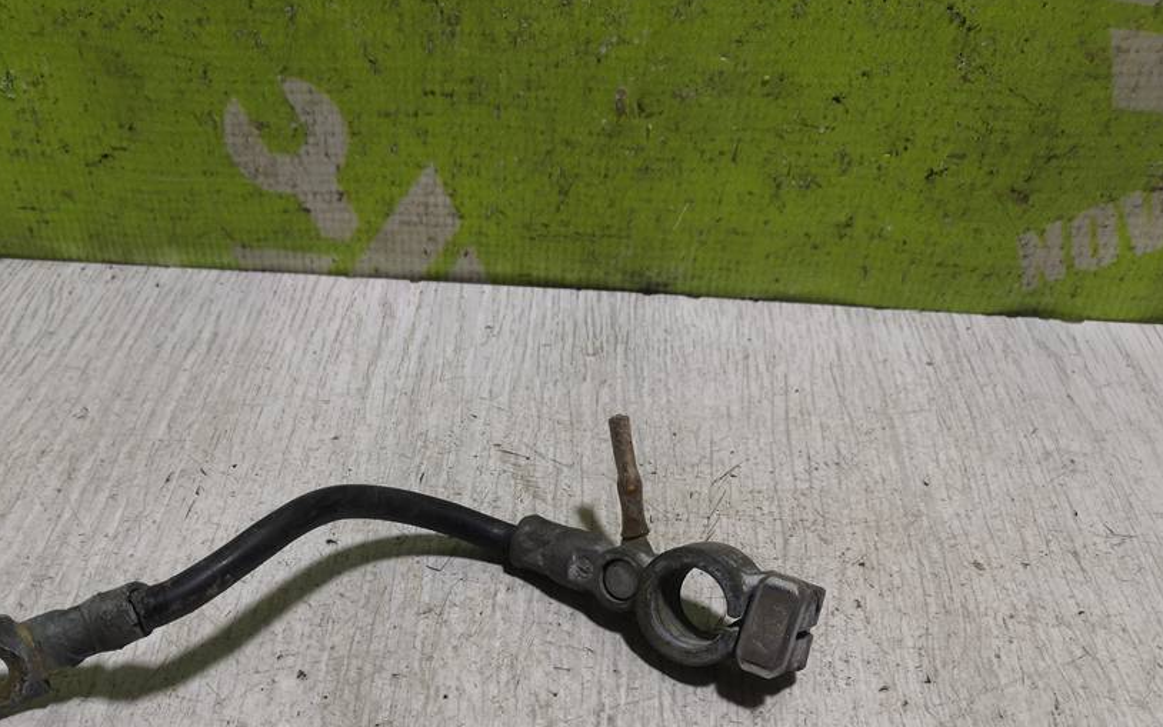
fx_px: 1141
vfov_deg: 34.7
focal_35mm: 36
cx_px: 467
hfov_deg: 53.6
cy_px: 533
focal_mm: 3.95
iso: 80
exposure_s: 1/100
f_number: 1.8
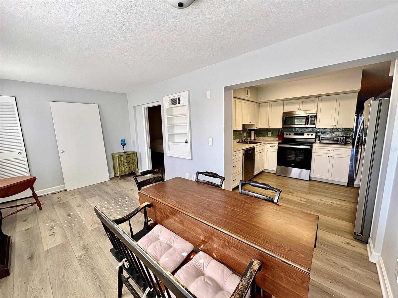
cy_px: 149
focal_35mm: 14
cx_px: 199
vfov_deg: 85.7
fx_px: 161
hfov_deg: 102.1
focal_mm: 2.22
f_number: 2.2
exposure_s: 1/99
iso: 40
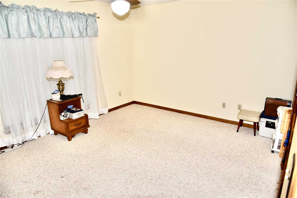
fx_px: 198
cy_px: 99
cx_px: 148
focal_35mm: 24
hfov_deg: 73.7
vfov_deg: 53.1
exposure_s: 1/60
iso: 1250
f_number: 5.6
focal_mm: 24
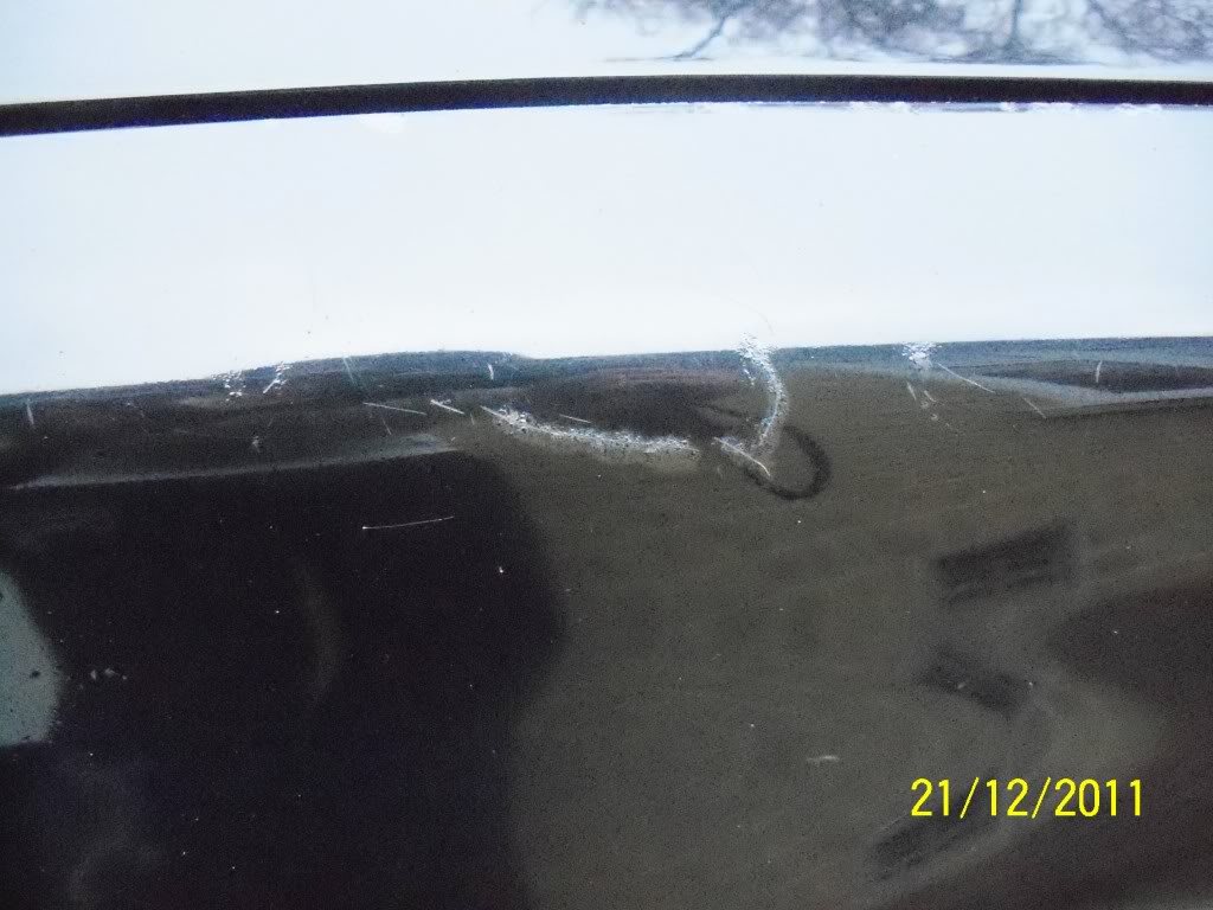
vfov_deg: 37.7
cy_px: 455
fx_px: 1332
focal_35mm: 38
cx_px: 606
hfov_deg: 49.0
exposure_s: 1/80
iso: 1600
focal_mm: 6.3
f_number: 3.5
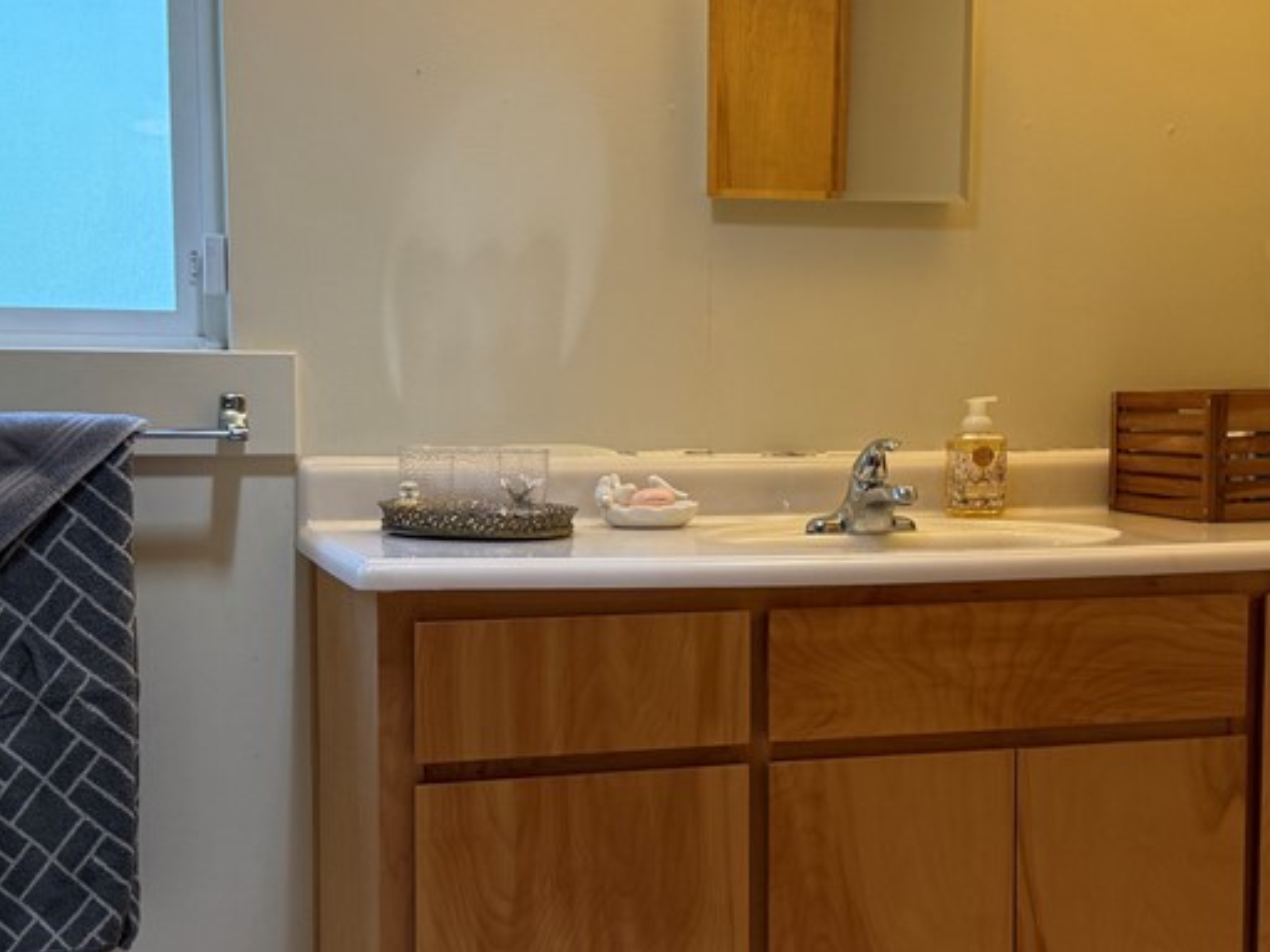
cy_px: 528
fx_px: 1761
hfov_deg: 39.7
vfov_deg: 30.2
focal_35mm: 48
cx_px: 615
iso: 160
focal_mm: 6.76
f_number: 1.78
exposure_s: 1/194
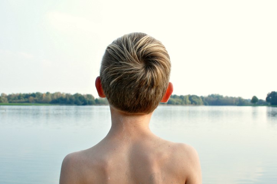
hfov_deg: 37.9
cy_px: 92
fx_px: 403
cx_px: 138
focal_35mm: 52
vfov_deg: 25.7
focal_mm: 35
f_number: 10
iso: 1000
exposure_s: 1/400
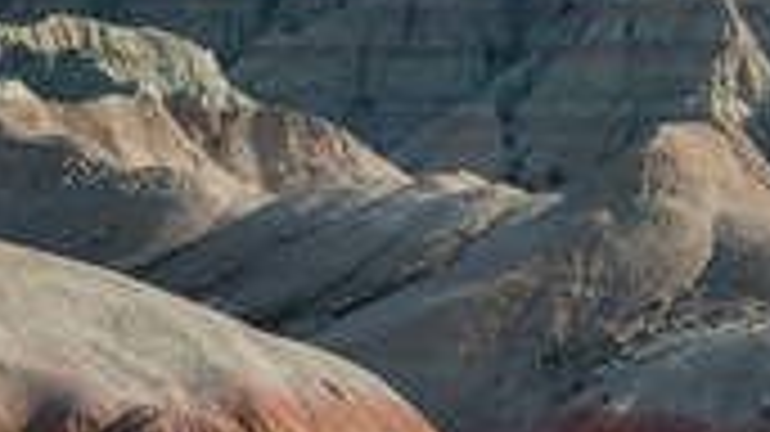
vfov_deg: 6.0
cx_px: 1090
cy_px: 549
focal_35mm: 202
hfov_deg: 10.4
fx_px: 4122
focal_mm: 55
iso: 400
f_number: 8
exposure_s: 1/250
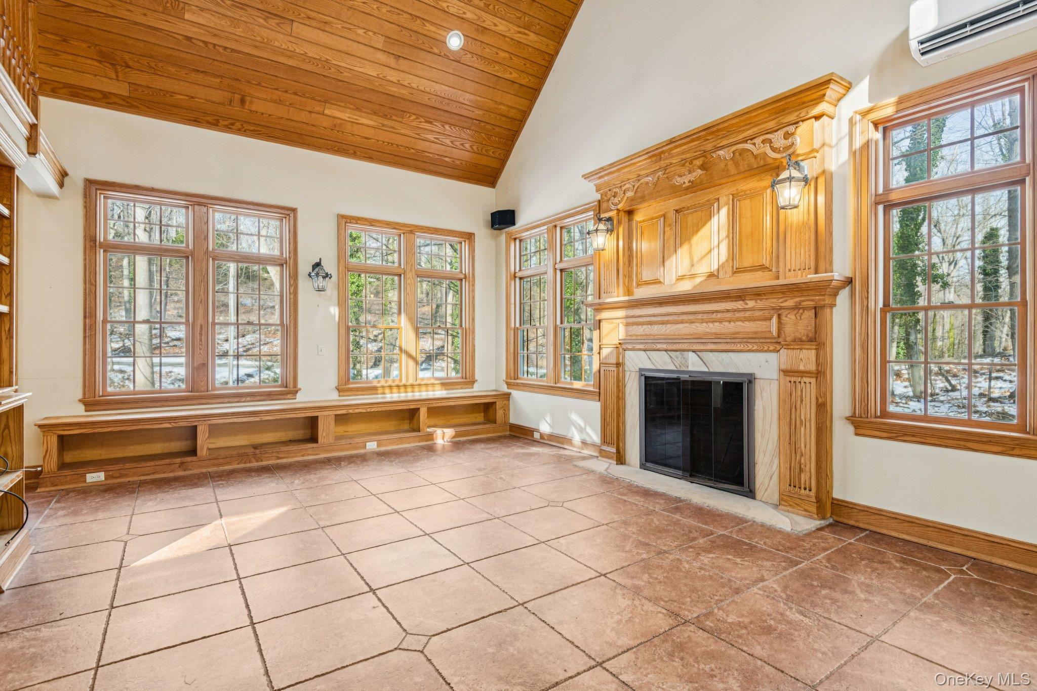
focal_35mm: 18
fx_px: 518
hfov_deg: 90.0
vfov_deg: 67.4
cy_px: 346
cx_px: 518
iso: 400
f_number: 8
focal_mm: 18
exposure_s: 1/20
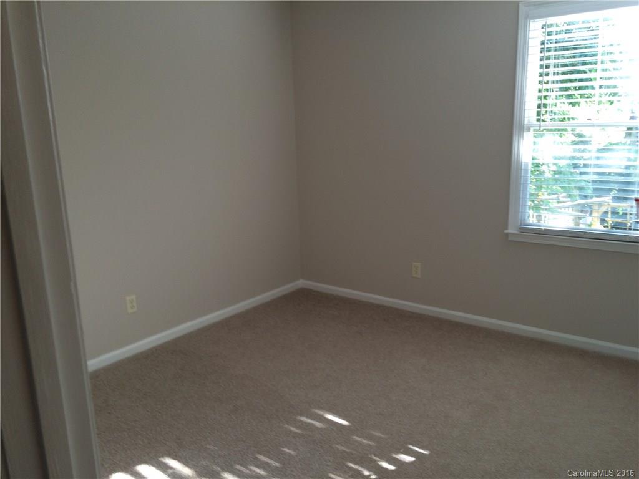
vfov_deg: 48.2
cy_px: 240
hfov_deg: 61.7
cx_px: 320
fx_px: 535
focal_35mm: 29
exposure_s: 1/30
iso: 40
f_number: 2.2
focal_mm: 4.15
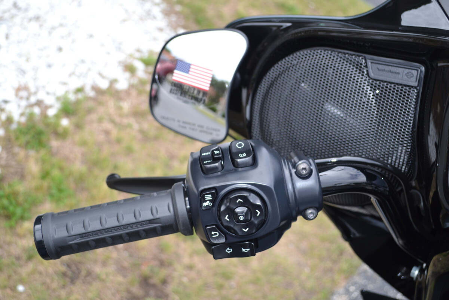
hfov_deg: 43.6
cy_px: 150
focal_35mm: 45
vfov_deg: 29.9
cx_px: 224
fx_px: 561
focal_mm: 30
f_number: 5
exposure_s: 1/200
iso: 100
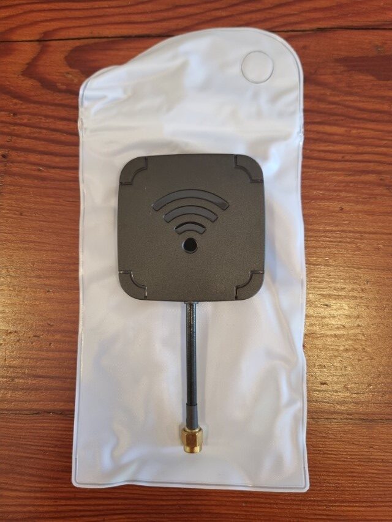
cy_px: 261
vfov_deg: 67.3
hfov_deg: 53.1
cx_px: 196
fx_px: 392
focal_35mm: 26
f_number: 1.8
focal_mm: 5.4
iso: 250
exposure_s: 1/100
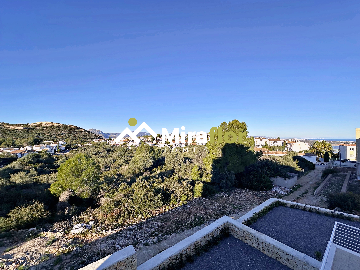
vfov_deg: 85.7
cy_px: 135
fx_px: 146
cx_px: 180
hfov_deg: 102.1
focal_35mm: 14
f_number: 2.2
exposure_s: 1/2174
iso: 50
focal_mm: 2.22
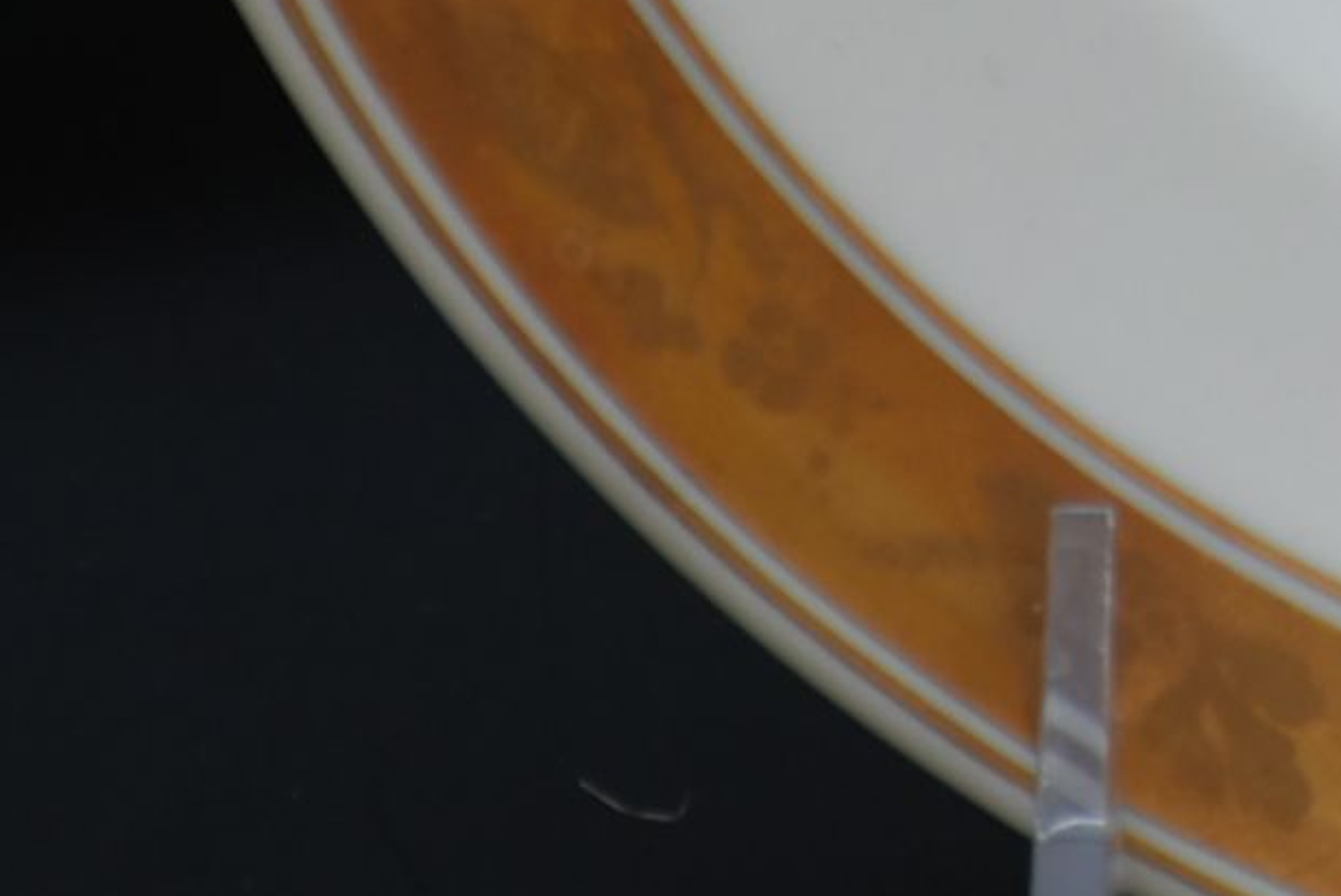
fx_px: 38095
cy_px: -1131
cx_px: 2630
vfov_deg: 1.3
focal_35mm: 1022
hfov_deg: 2.0
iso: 200
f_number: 7.1
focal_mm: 140
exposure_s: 1/60
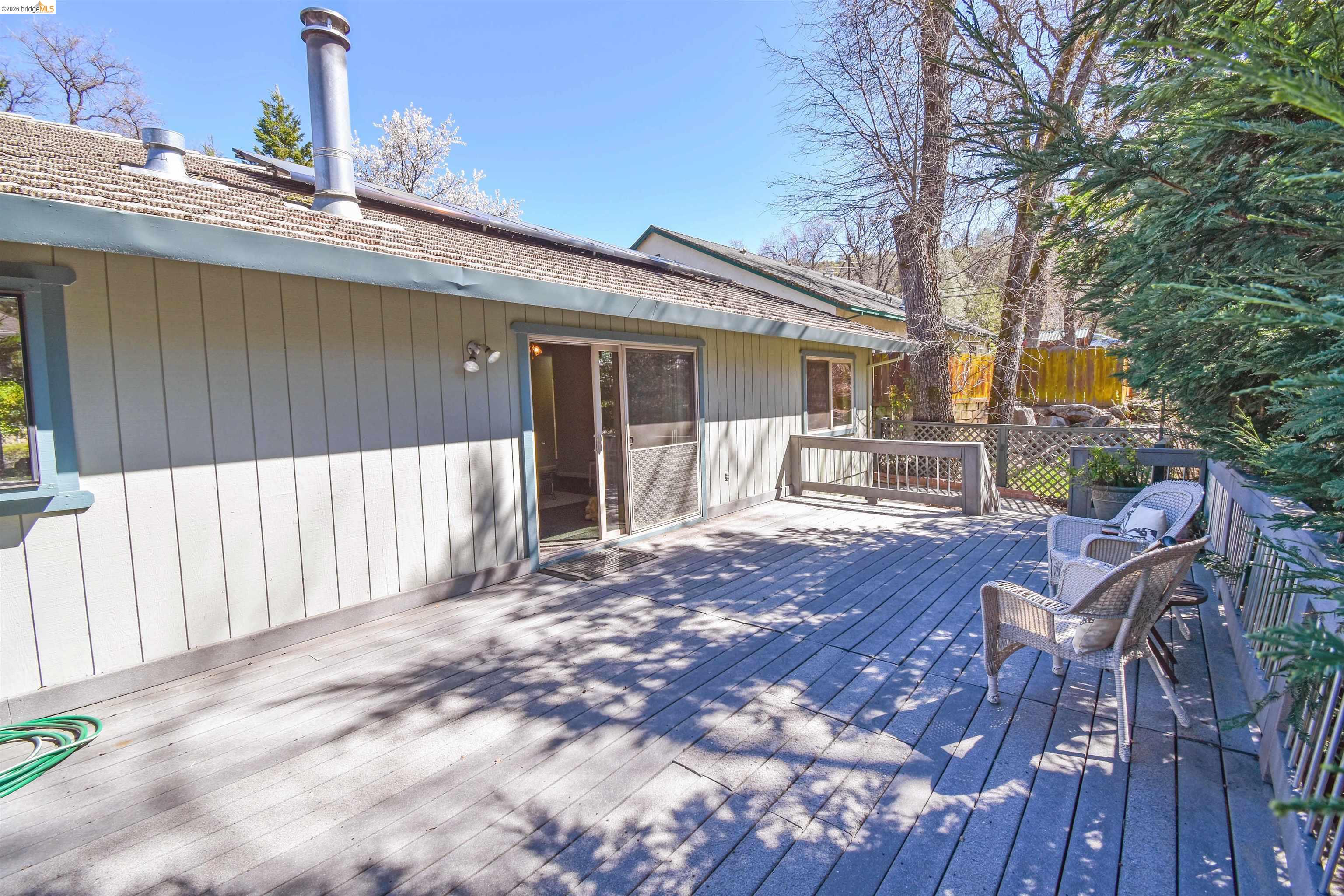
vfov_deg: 77.3
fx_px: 560
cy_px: 448
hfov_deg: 100.4
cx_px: 672
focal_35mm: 15
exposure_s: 1/80
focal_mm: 10
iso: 100
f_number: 9
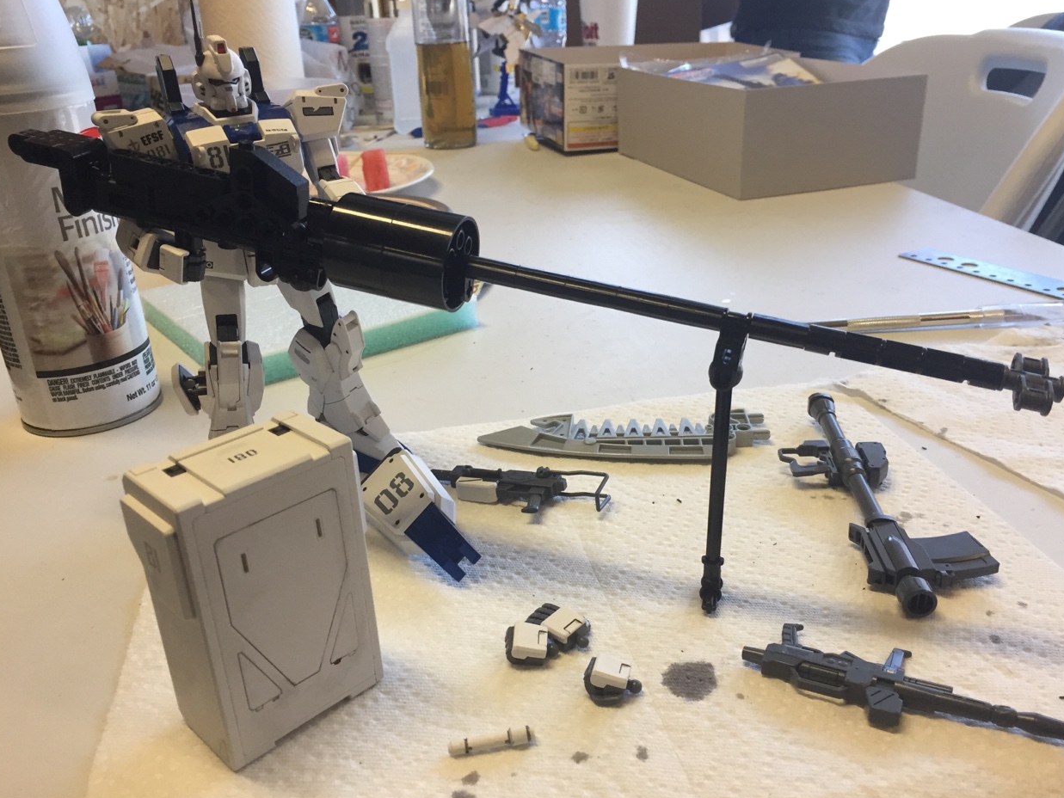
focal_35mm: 30
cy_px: 402
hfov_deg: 60.0
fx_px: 922
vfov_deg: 46.8
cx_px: 544
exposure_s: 1/30
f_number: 2.2
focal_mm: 4.15
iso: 50
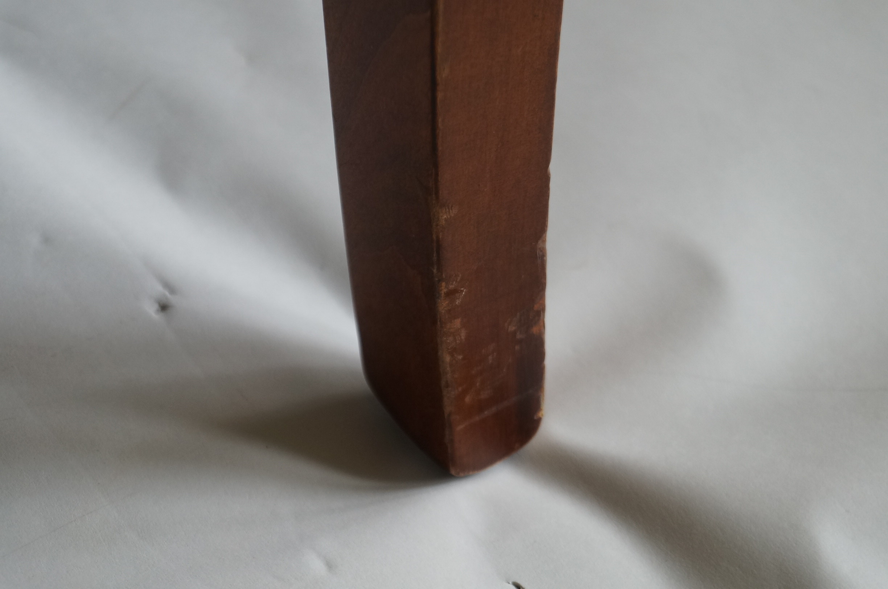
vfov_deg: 16.5
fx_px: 2032
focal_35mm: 82
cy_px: 294
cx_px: 444
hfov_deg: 24.7
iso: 640
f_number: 5.6
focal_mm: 55
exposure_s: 1/100
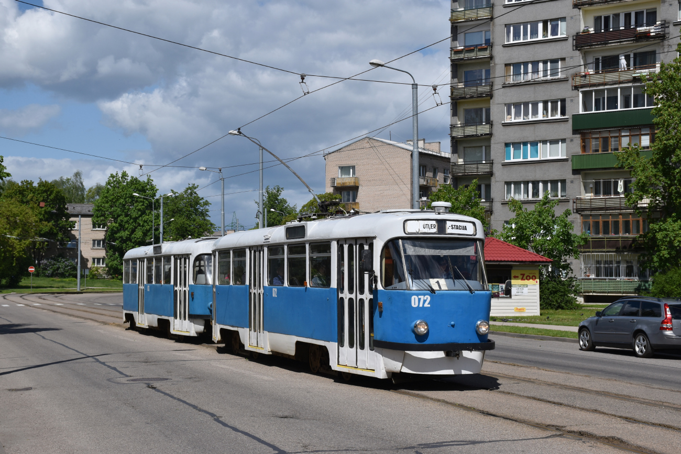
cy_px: 227
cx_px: 340
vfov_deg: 22.6
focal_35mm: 60
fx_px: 1135
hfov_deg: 33.4
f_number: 8
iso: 100
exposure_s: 1/800
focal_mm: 40
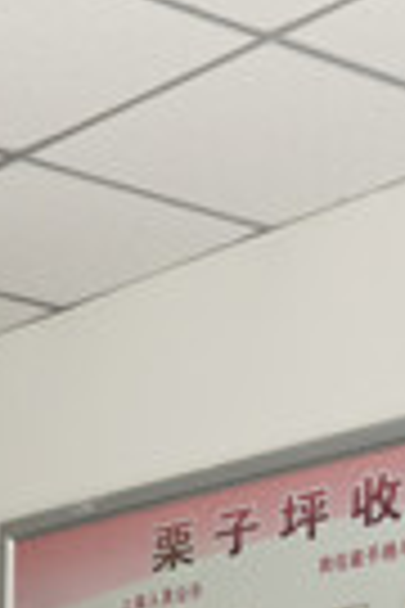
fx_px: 2244
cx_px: -176
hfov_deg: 10.0
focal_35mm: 133
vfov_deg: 14.5
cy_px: 883
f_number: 1.6
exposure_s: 1/101
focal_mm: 6.06
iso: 640
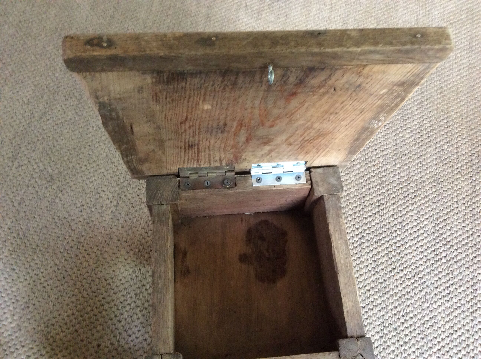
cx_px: 240
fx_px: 444
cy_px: 180
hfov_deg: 56.9
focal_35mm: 32
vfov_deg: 44.1
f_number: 2.4
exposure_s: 1/25
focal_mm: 3.3
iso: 200
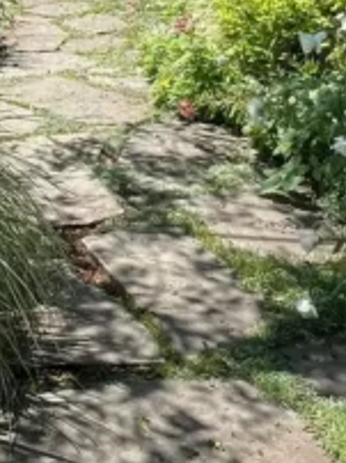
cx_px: 11
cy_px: 25
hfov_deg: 21.5
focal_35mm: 66
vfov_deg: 28.0
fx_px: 881
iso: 32
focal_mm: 1.57
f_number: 1.8
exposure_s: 1/573
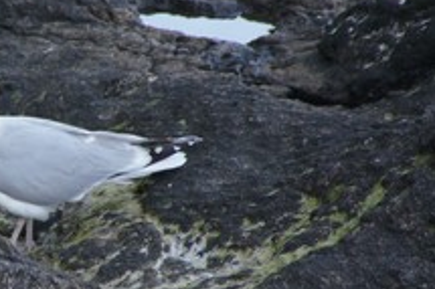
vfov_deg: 2.1
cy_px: 153
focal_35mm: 642
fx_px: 7751
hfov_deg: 3.2
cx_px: -26
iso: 800
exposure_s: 1/320
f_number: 6.3
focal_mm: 200
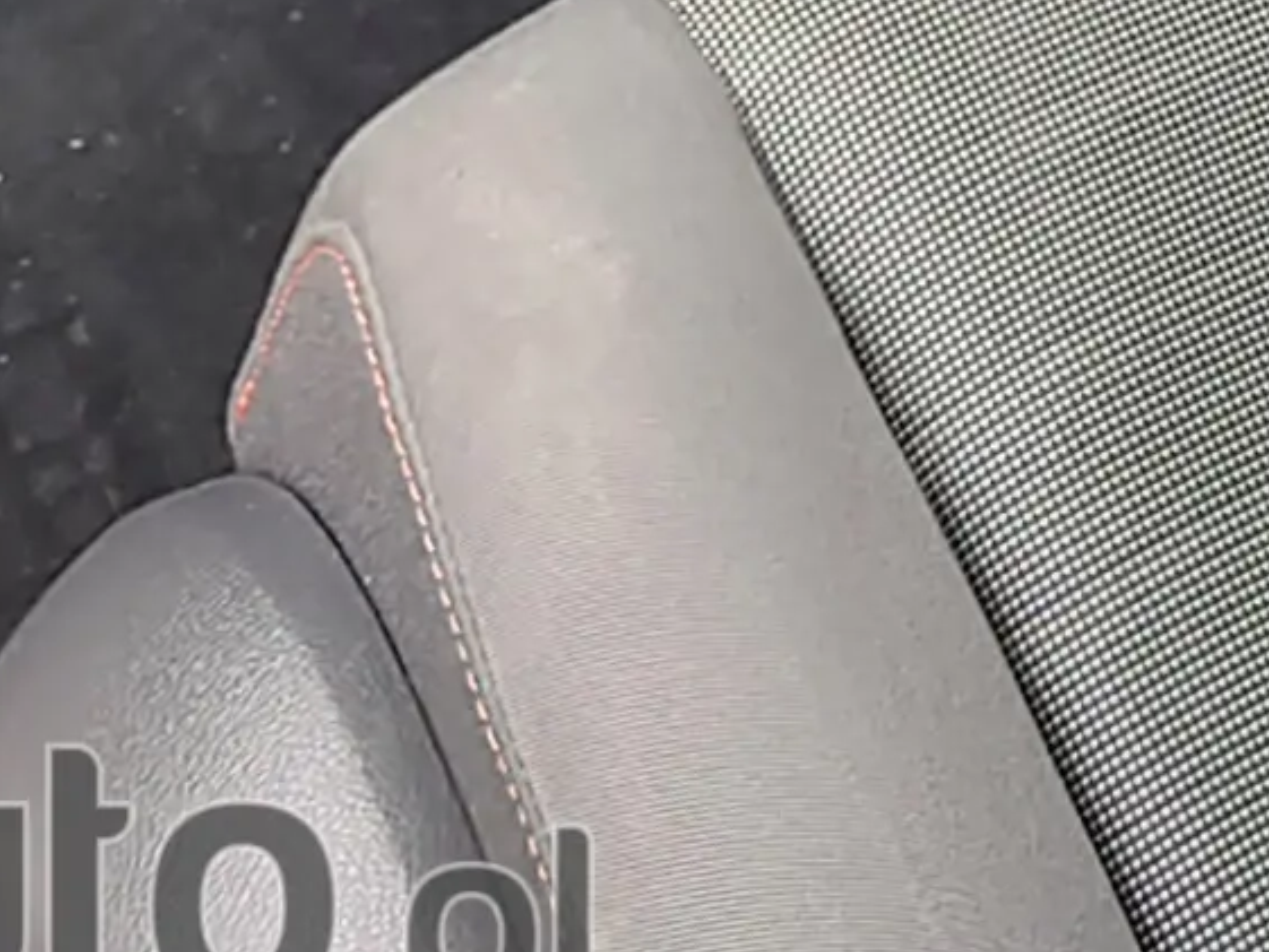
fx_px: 5023
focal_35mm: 137
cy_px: -1730
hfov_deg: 12.8
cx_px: 2437
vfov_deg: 9.1
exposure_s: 1/284
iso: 100
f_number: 1.8
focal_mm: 5.56
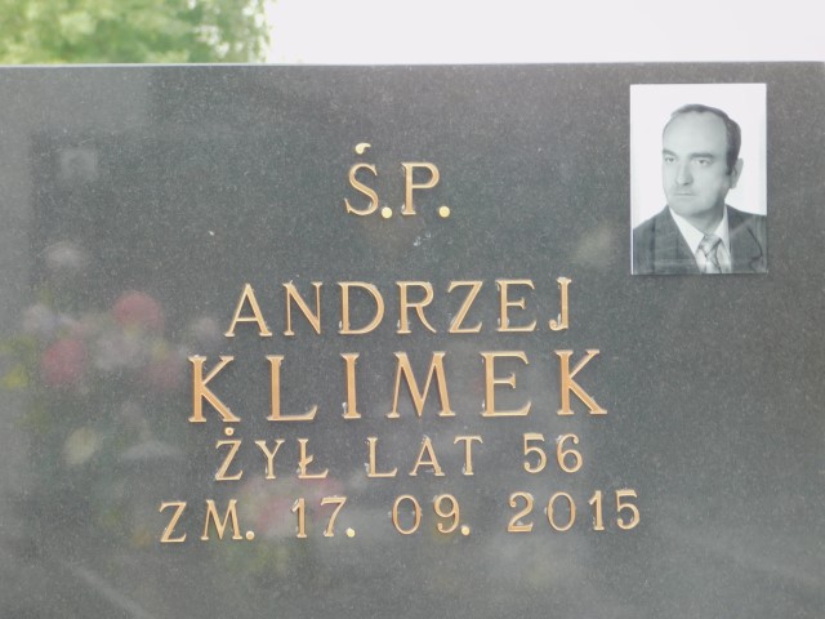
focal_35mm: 184
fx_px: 4385
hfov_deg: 10.7
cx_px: 412
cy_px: 310
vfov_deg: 8.1
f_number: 5.4
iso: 125
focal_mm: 32.7
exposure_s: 1/40
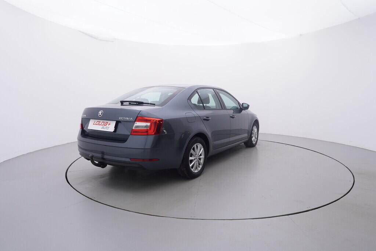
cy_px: 126
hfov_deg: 77.3
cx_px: 188
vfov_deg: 56.2
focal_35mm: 22
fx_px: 235
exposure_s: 1/80
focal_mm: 15
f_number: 5
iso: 200
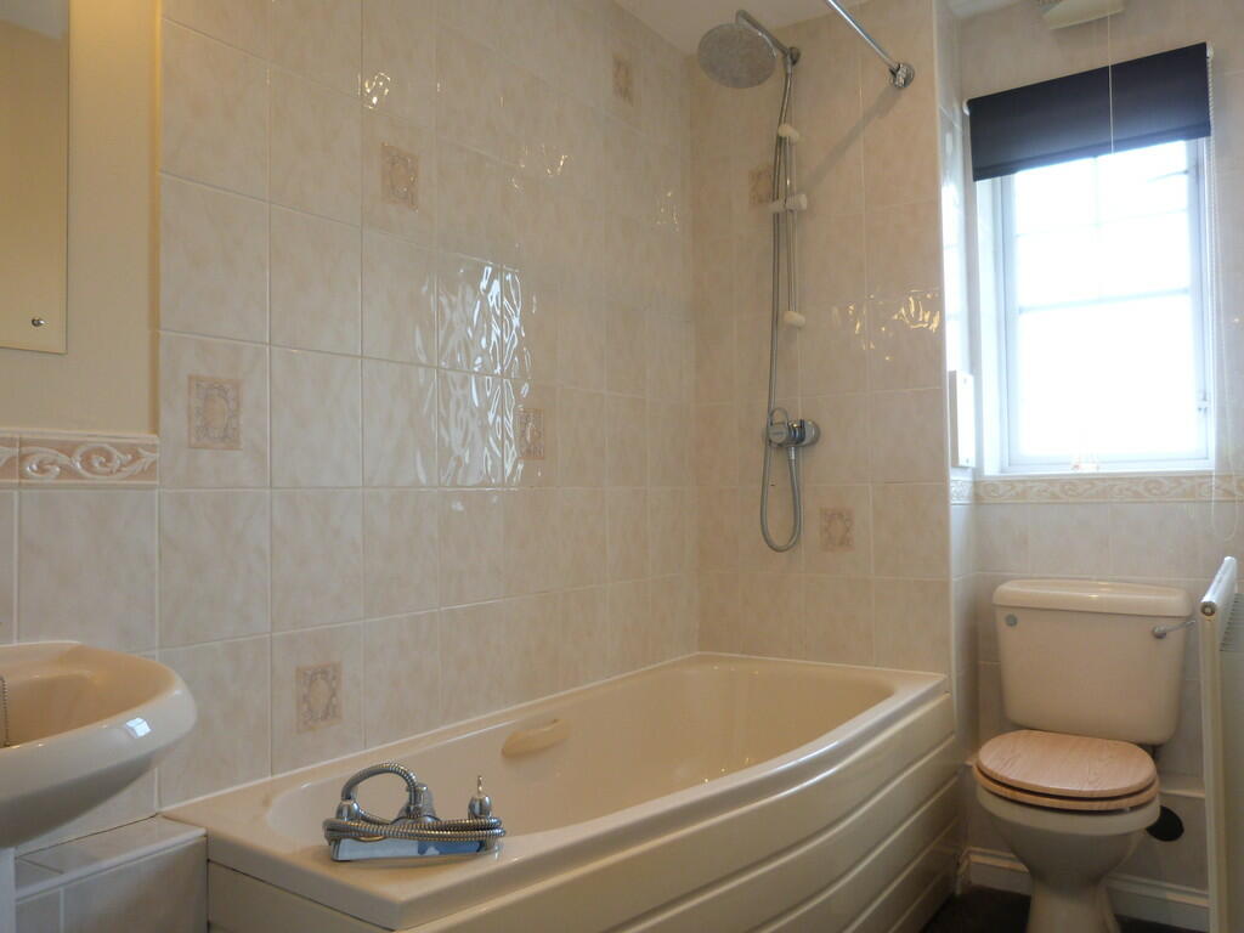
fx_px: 898
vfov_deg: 54.9
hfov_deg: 69.4
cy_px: 466
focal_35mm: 25
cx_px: 622
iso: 160
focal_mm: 4.5
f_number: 2.8
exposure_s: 1/60
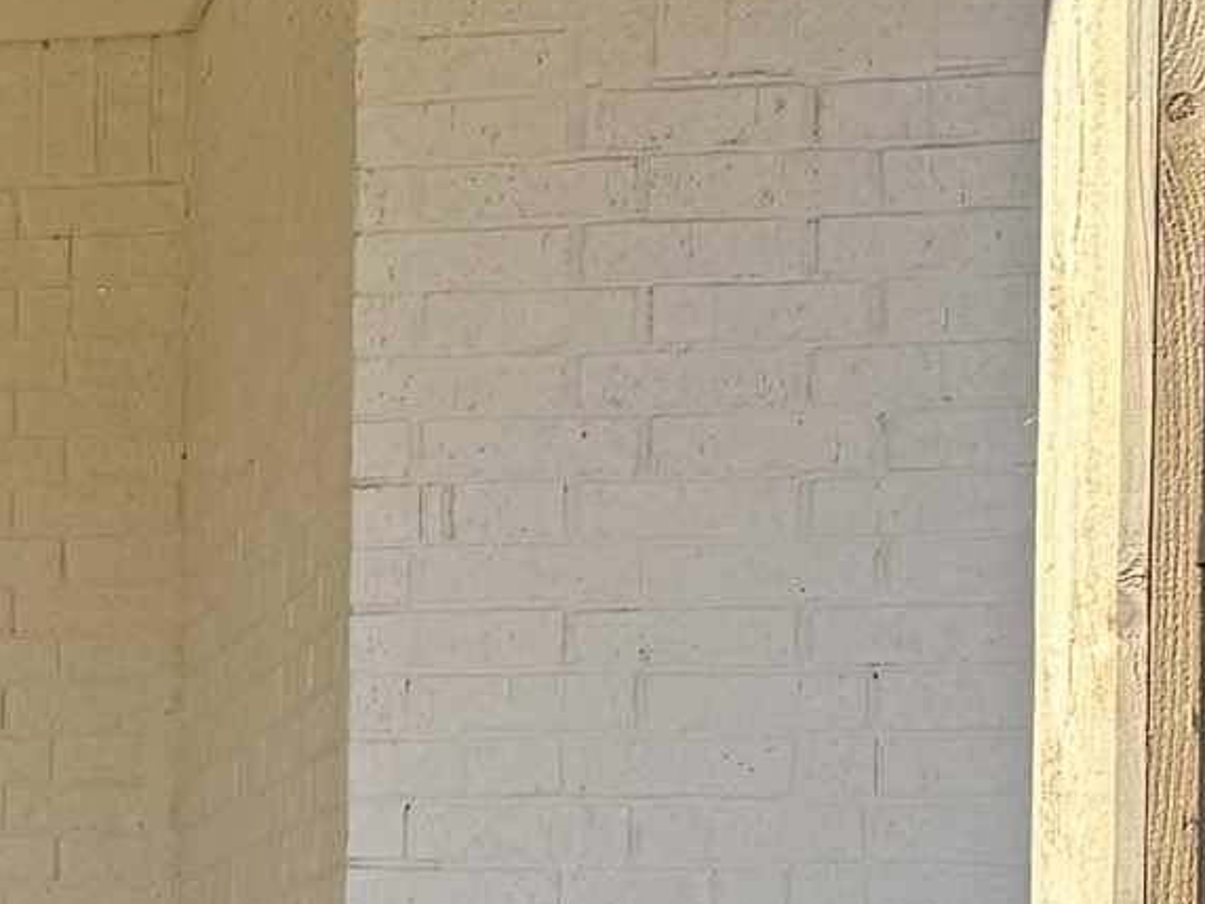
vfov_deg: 11.3
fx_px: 4491
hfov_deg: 11.7
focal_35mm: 129
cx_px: -1925
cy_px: 1117
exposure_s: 1/3096
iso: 80
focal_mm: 6.76
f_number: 1.78
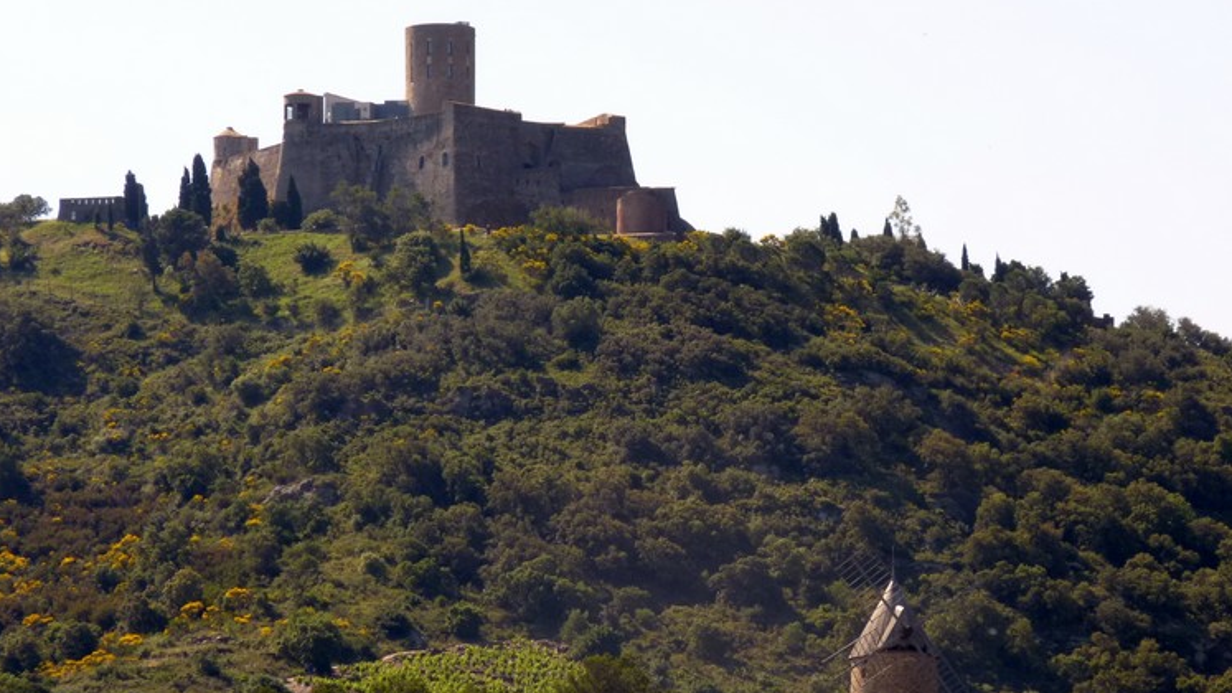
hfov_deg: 6.9
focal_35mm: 313
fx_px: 10224
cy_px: 392
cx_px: 615
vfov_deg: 3.9
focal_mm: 50.8
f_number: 8
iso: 80
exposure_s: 1/100
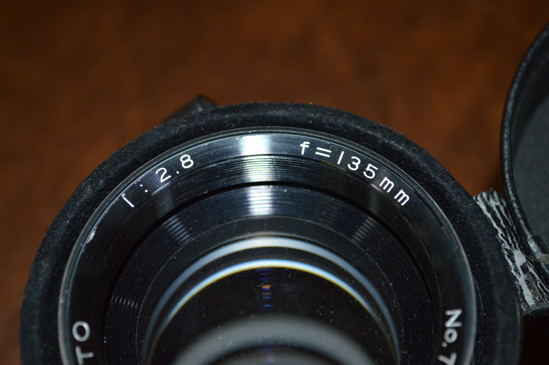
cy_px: 182
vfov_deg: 20.6
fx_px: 1006
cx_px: 274
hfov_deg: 30.5
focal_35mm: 66
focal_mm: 44
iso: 1400
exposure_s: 1/60
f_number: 5.3
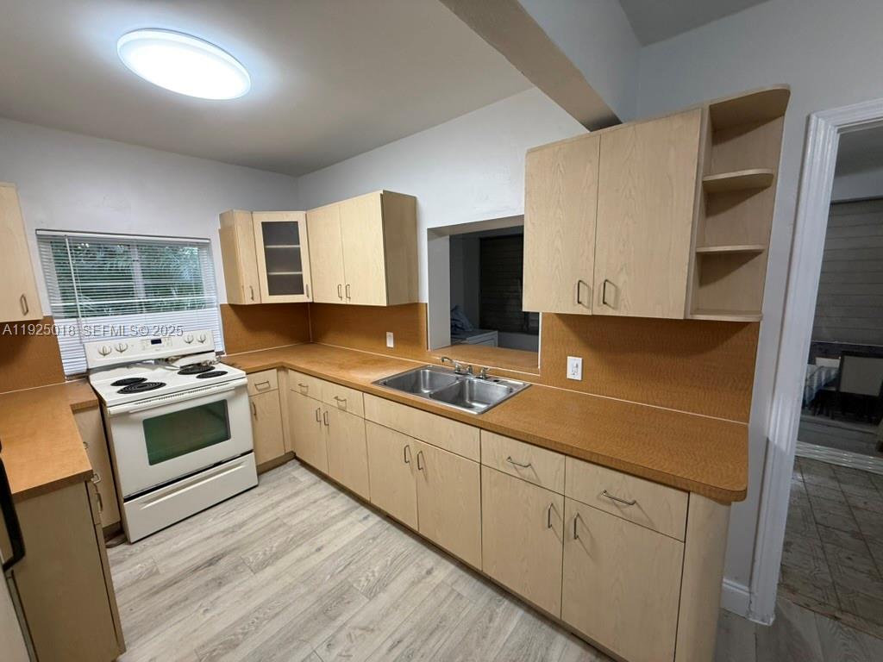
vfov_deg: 85.7
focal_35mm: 14
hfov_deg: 102.1
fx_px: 357
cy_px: 331
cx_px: 442
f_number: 2.2
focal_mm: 2.22
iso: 250
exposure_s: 1/60
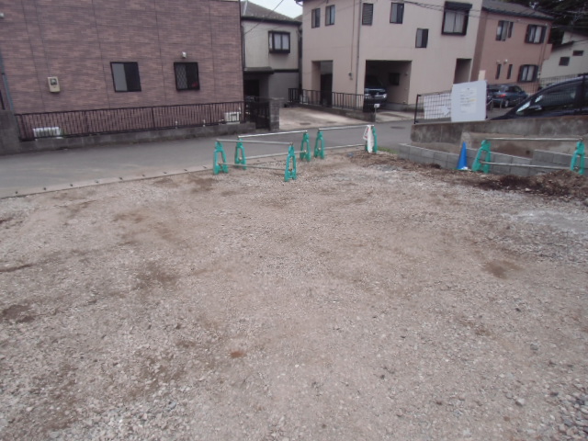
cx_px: 294
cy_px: 220
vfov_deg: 56.8
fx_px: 408
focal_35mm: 24
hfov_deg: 71.6
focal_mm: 4.24
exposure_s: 1/640
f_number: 3
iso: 64
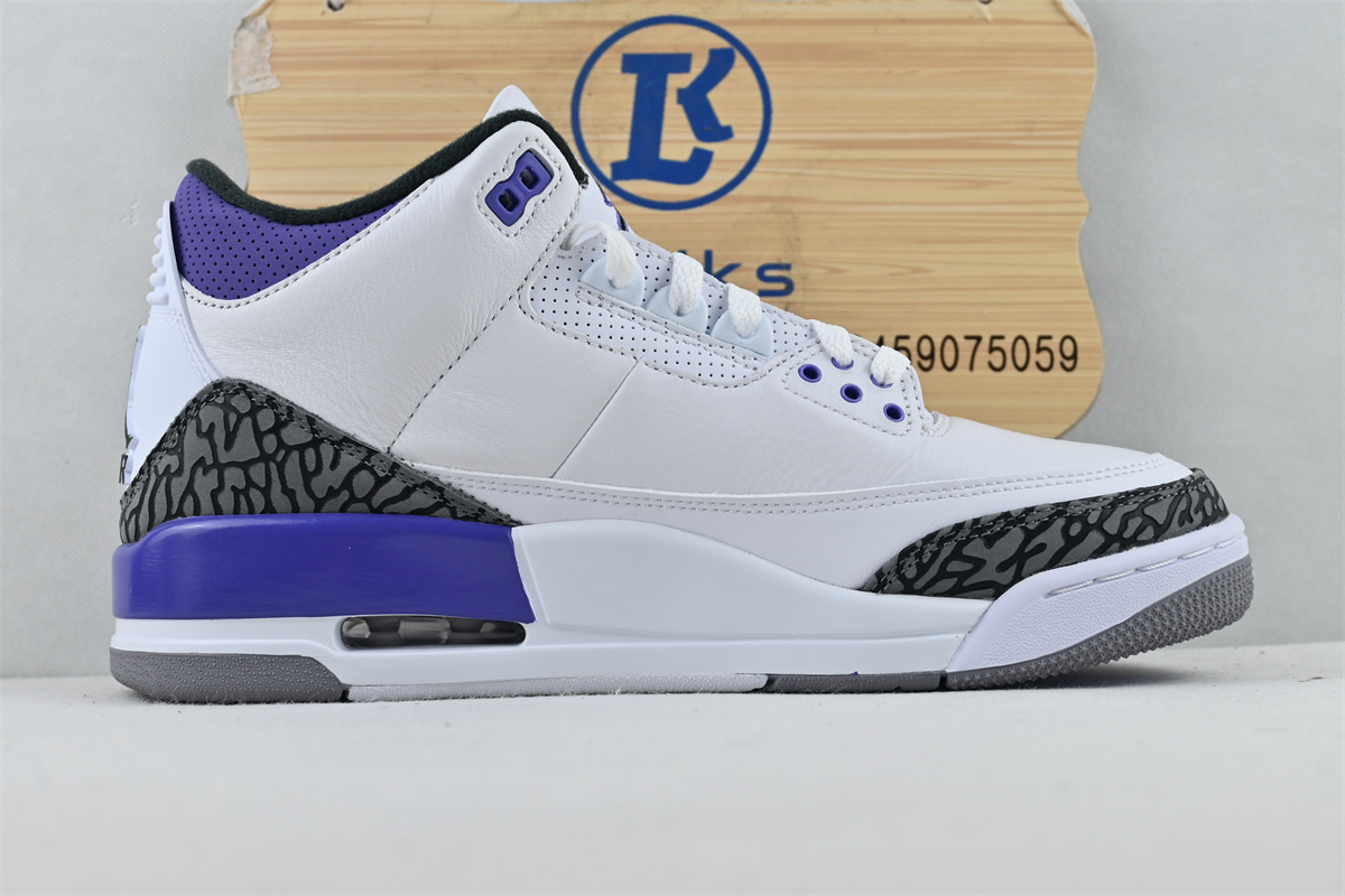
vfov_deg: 27.7
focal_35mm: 49
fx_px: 1821
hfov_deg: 40.5
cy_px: 448
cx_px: 672
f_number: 5
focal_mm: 32.5
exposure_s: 1/80
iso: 100
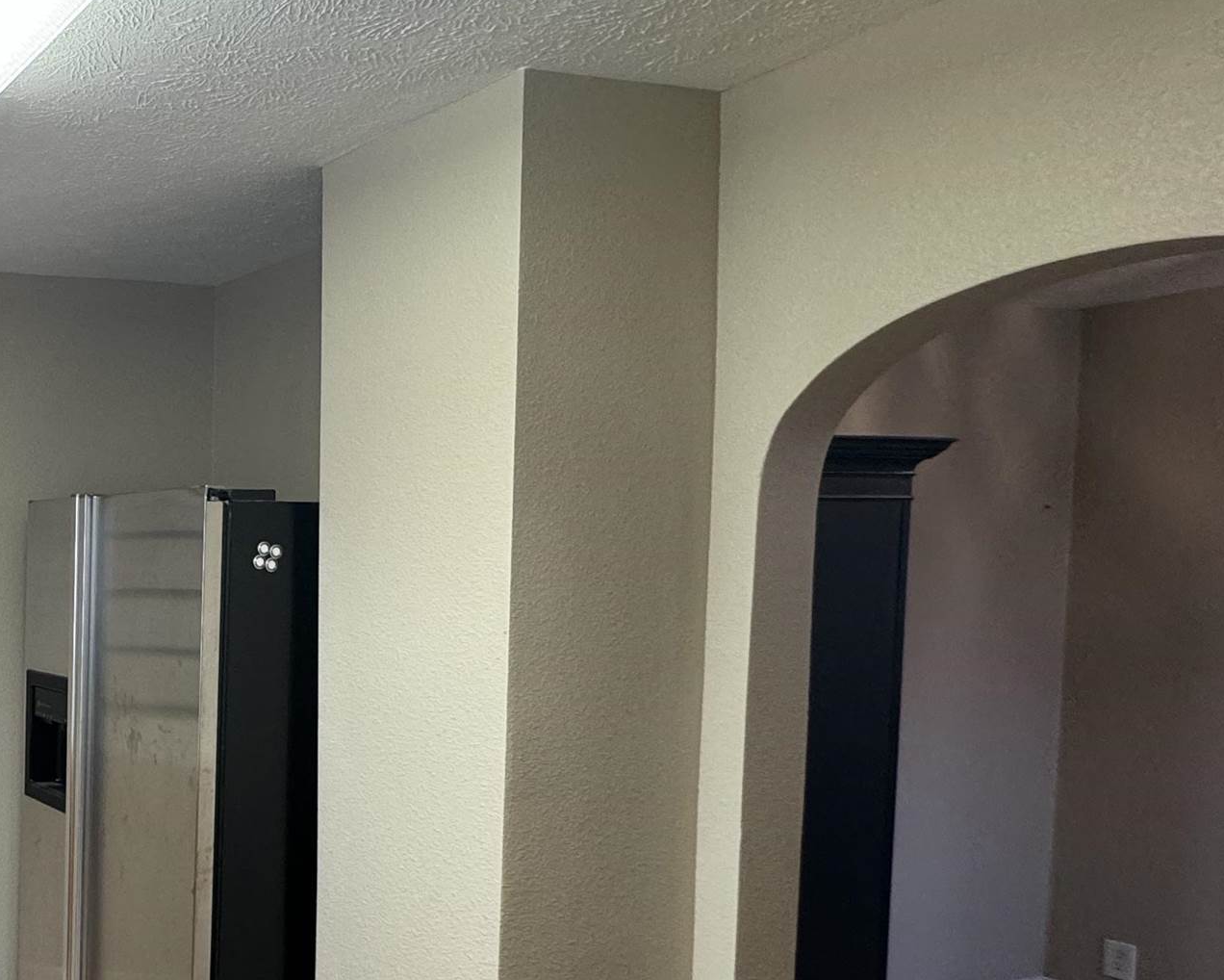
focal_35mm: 33
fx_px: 1196
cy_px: 642
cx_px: -159
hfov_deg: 41.6
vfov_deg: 44.0
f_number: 2.2
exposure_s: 1/60
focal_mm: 2.22
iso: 160
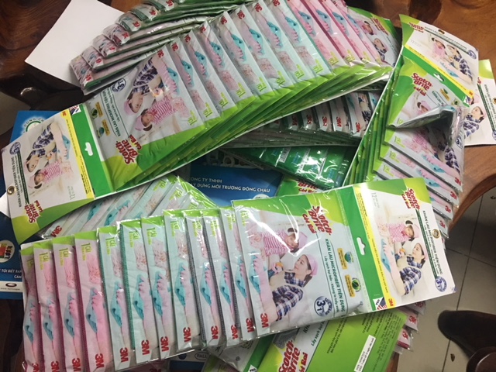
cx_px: 248
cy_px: 186
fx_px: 416
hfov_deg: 61.7
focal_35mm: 29
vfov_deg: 48.2
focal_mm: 4.15
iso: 80
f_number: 2.2
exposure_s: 1/10
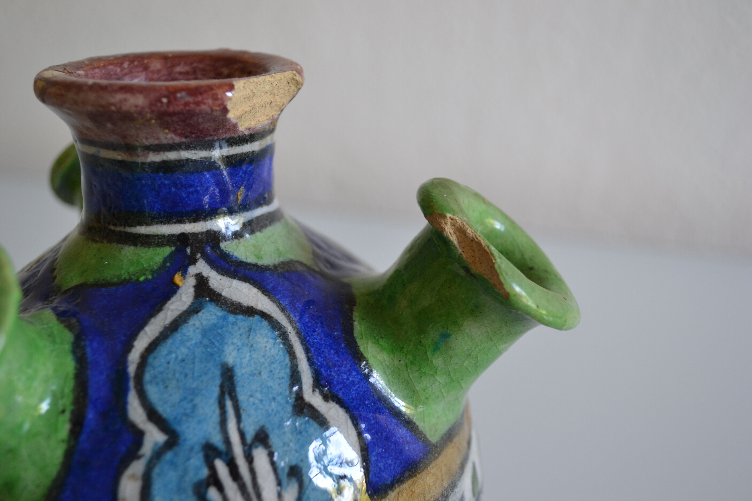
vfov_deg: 28.1
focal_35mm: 48
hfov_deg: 41.1
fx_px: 1003
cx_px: 376
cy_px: 250
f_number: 4.8
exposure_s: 1/25
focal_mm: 32
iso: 400
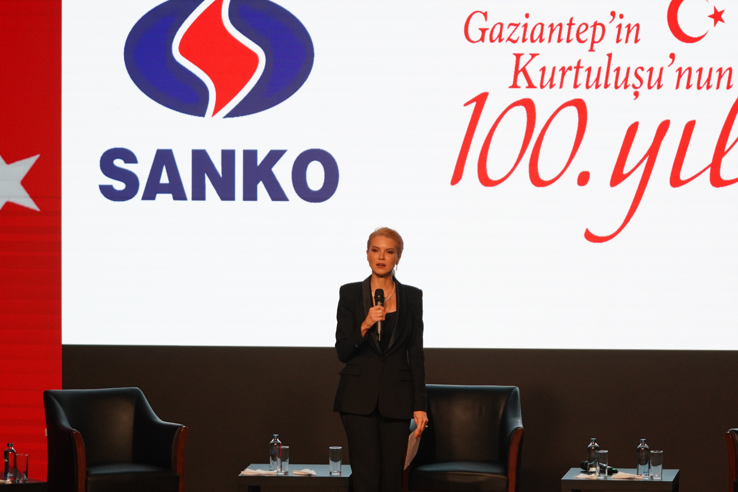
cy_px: 314
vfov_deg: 8.0
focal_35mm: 171
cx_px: 469
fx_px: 3505
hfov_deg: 12.0
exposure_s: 1/250
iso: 800
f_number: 2.8
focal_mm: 70
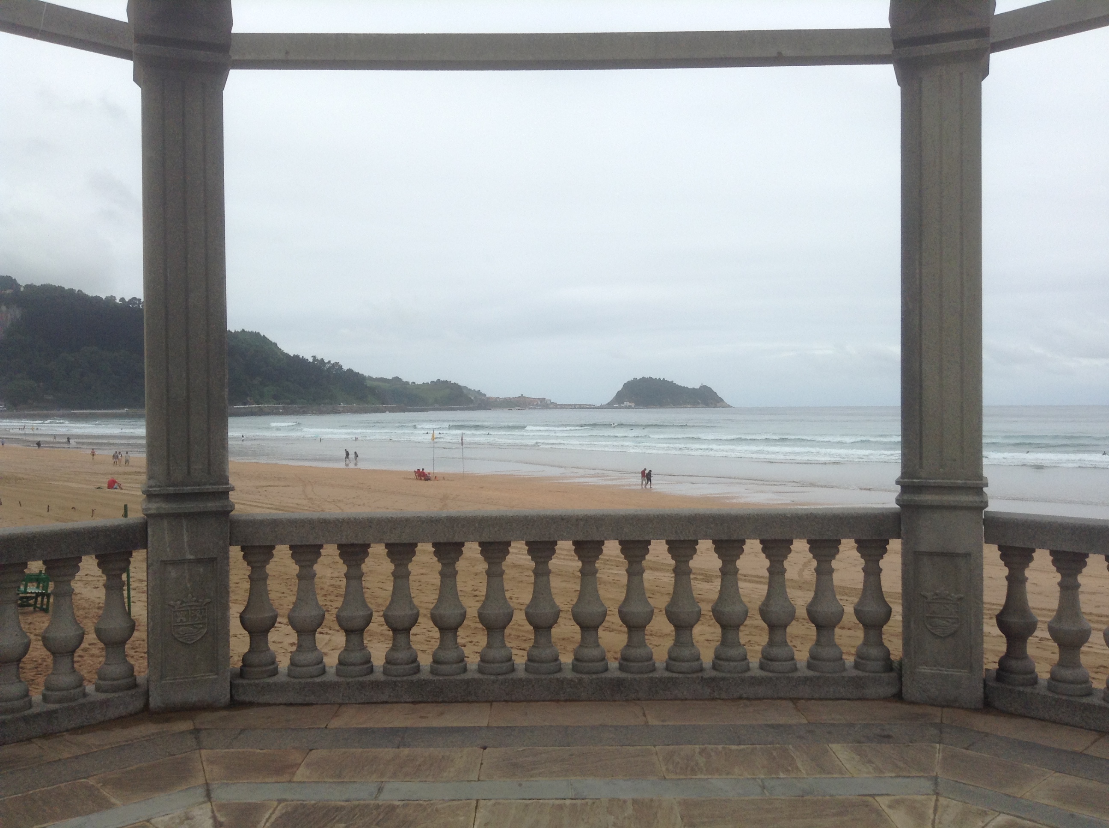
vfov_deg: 42.8
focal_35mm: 33
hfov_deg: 55.4
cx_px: 554
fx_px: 1056
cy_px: 414
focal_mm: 3.3
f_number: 2.4
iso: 25
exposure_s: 1/1136
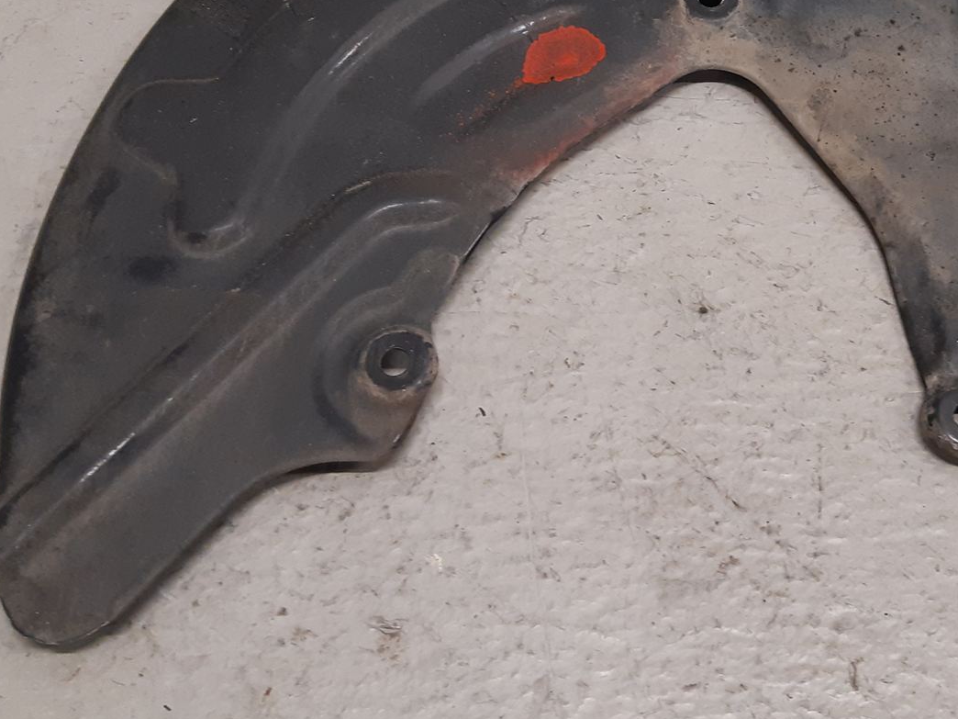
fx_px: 1411
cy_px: 128
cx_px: 637
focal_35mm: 51
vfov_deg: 27.9
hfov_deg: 37.1
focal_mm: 3.93
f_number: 1.7
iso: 160
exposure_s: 1/50
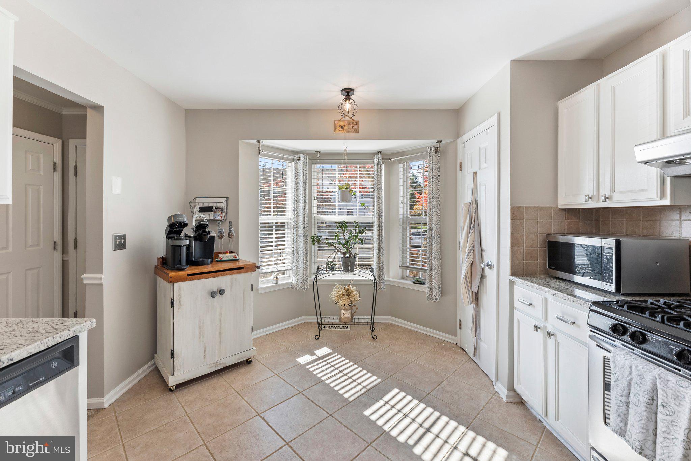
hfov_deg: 104.3
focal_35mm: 14
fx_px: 269
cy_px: 230
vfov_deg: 81.2
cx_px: 346
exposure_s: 1/10
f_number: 8
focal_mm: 14
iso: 500
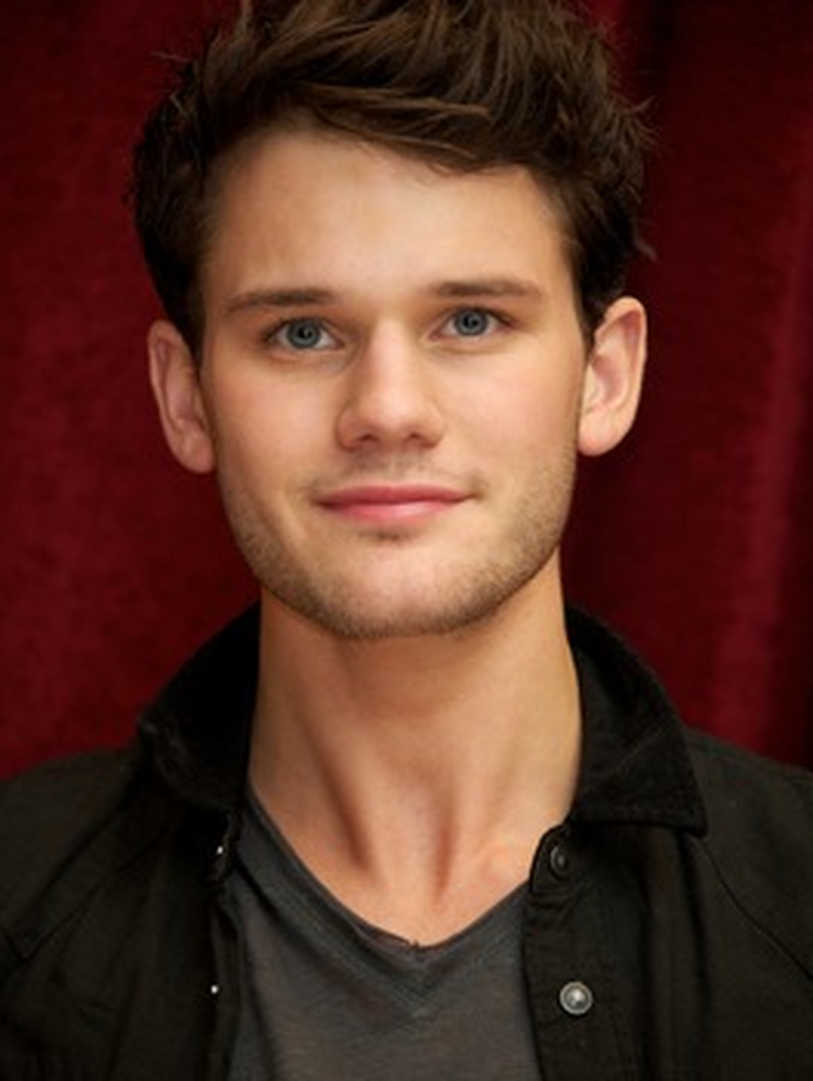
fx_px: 10253
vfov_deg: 6.0
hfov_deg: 4.5
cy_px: 514
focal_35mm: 328
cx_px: 406
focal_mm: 300
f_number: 5.6
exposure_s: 1/60
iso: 1000
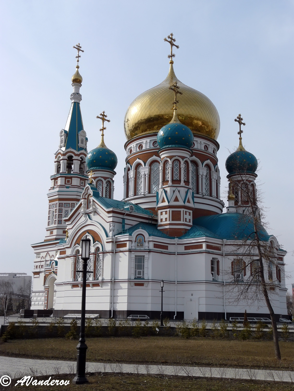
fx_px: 498
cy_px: 196
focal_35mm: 44
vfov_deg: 42.9
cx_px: 147
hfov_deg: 32.9
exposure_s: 1/800
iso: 100
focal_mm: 7.2
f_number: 5
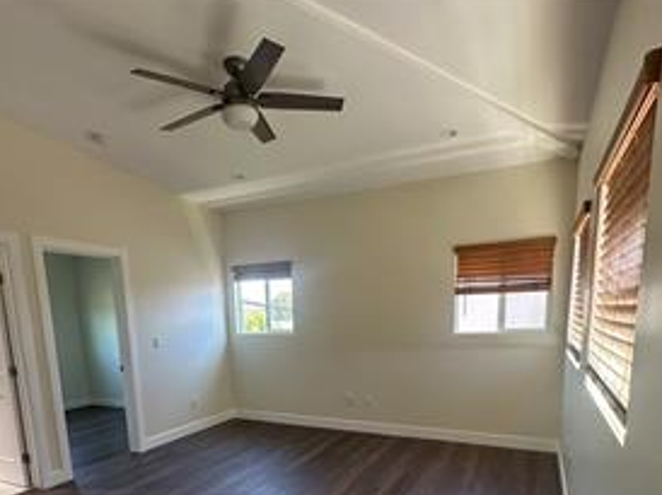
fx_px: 439
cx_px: 307
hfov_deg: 73.9
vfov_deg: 54.9
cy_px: 392
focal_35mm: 23
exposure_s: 1/99
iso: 160
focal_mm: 2.22
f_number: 2.2
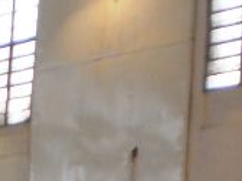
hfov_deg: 8.6
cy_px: 442
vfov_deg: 6.4
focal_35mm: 221
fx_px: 1544
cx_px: -200
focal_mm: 6.3
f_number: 3.1
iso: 125
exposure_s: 1/30
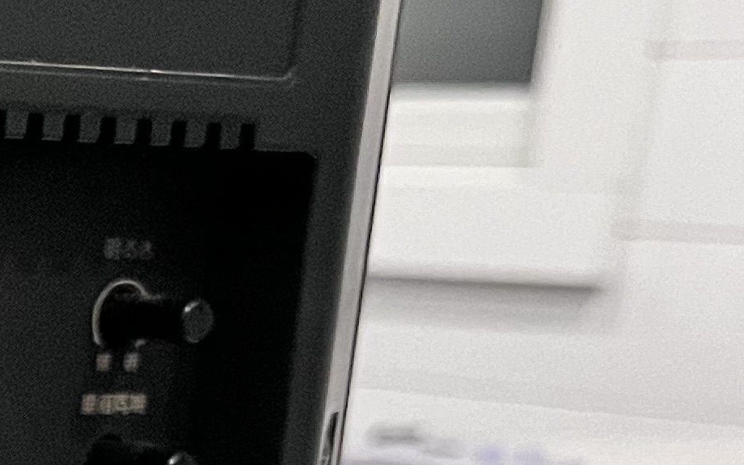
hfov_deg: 14.9
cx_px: -626
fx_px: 2454
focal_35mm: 121
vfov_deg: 9.7
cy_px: 1058
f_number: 1.5
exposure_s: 1/40
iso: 400
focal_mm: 5.7
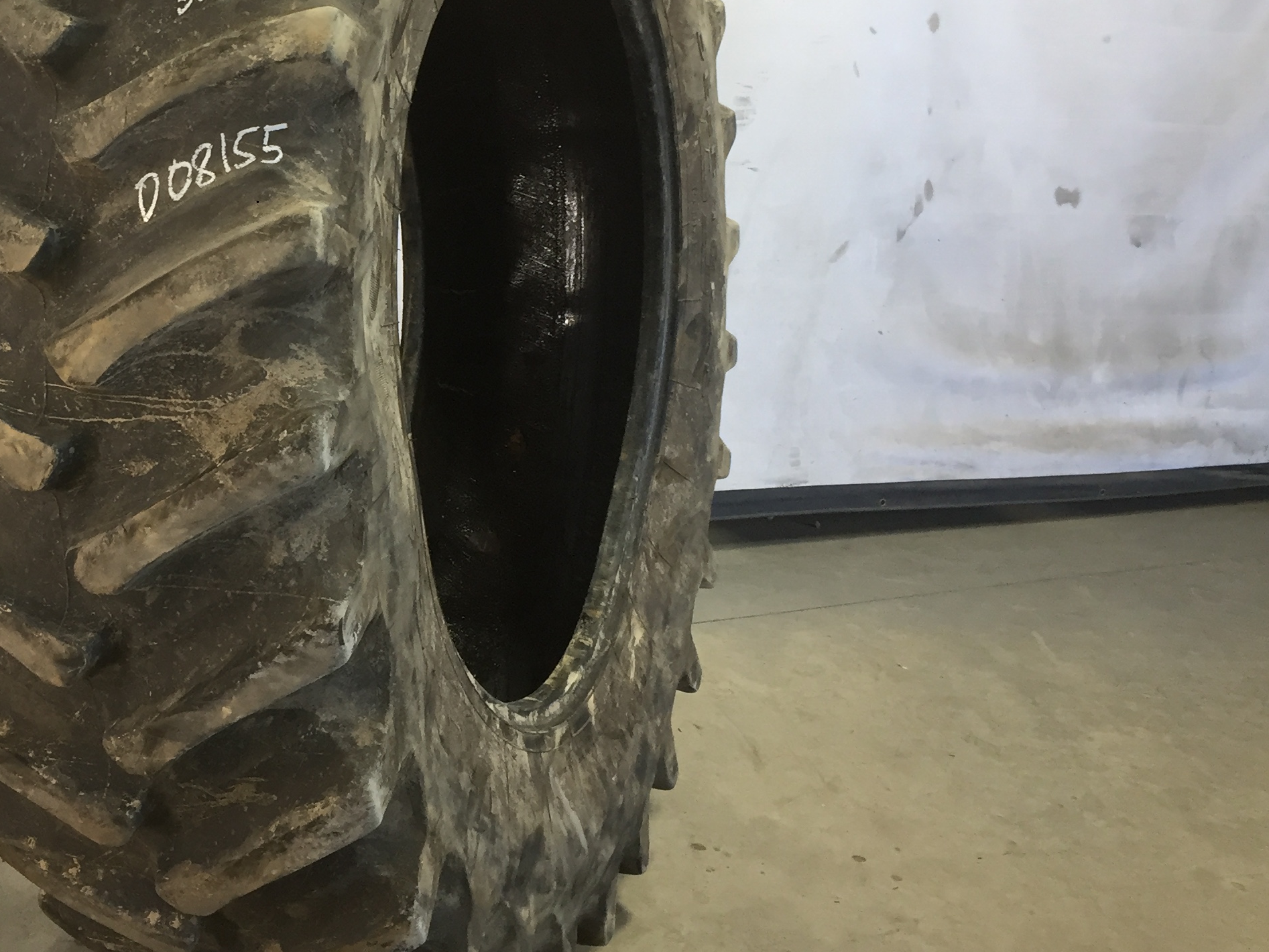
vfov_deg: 28.9
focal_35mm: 50
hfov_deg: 36.6
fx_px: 1833
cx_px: 217
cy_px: 319
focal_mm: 4.15
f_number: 2.2
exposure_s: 1/30
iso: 32
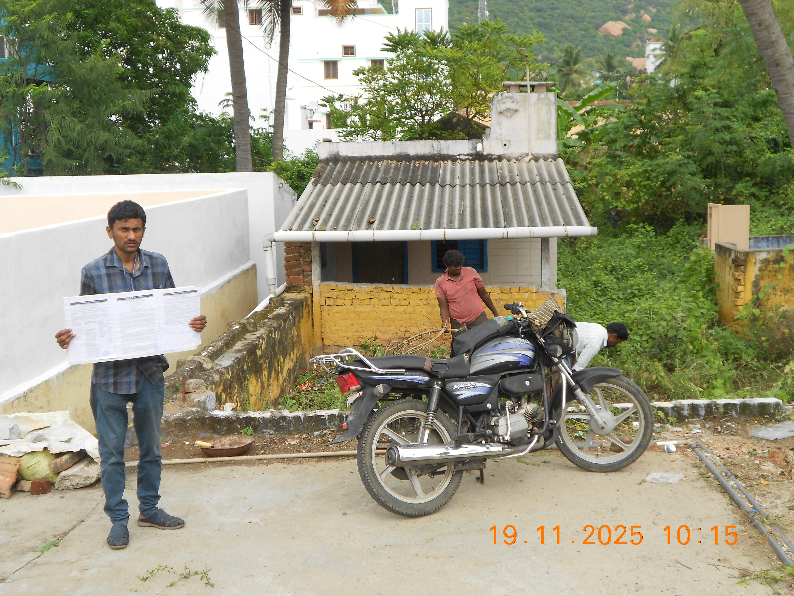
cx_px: 397
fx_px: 986
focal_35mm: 43
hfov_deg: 43.9
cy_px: 298
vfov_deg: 33.6
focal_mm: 7.9
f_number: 4.2
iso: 80
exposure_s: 1/320
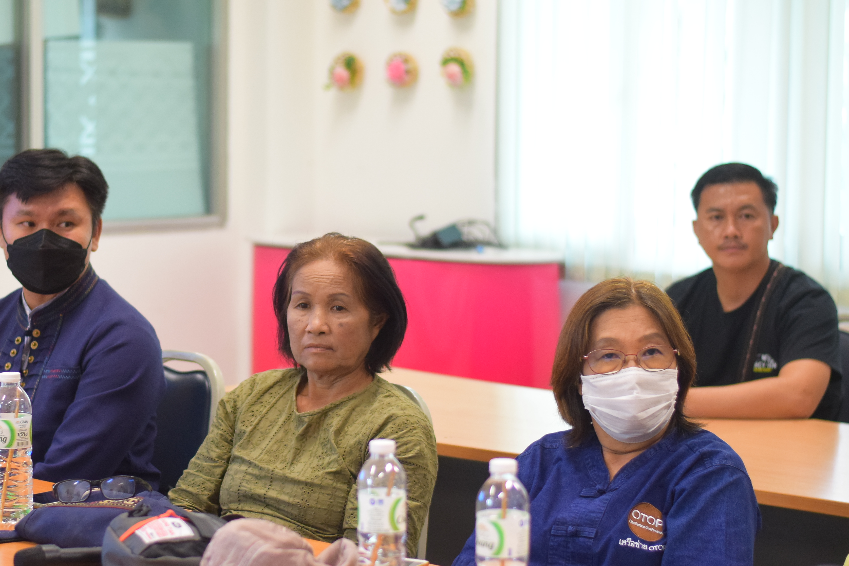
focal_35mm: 98
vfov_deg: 14.0
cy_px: 305
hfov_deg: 20.8
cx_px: 337
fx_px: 2312
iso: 1600
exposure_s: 1/640
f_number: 2.2
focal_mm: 50
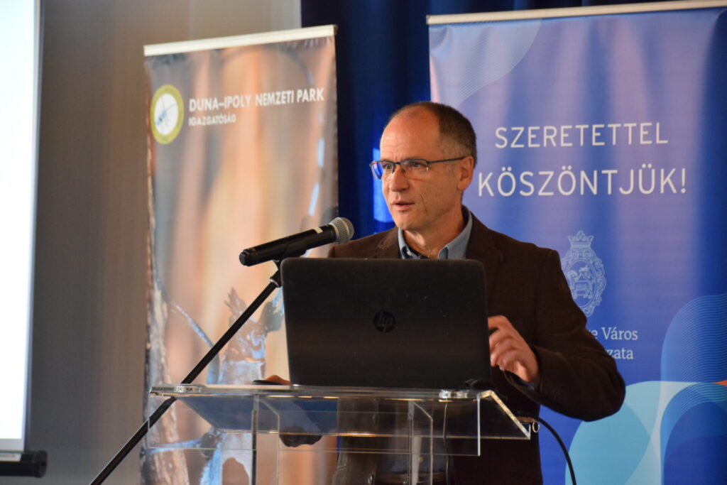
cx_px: 364
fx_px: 3332
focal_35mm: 165
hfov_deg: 12.5
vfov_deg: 8.3
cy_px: 242
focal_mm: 110
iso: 2000
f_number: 5.6
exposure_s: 1/60
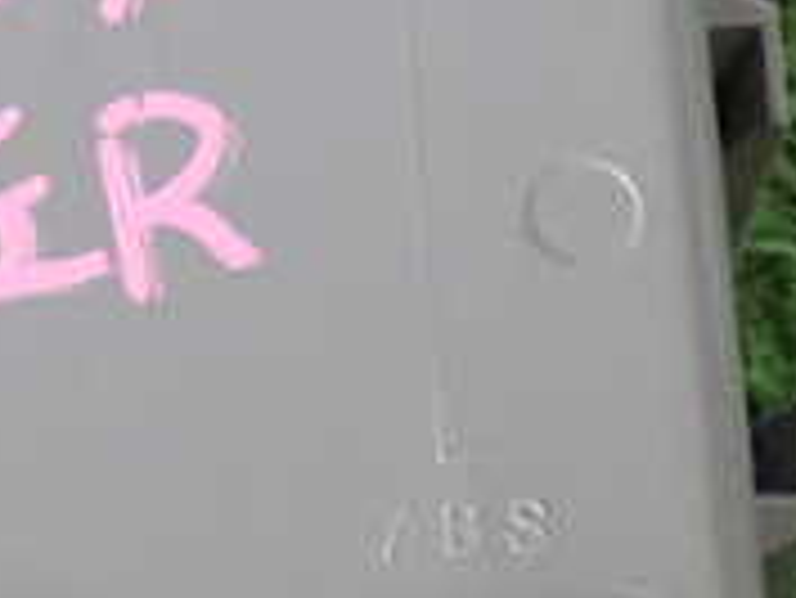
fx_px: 6006
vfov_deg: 5.7
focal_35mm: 261
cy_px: 432
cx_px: 90
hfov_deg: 7.6
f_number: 4.1
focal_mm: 13.65
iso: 800
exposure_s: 1/60
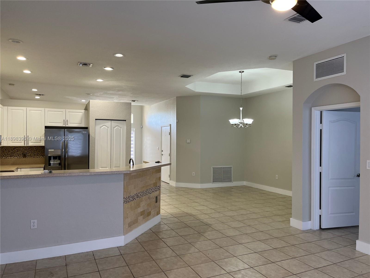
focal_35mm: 26
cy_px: 139
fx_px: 278
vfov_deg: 53.1
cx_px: 185
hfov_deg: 67.3
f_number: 1.6
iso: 100
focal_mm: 5.1
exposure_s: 1/120
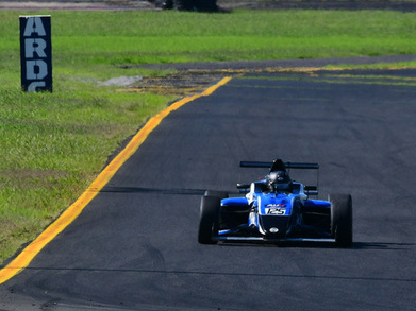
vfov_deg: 1.3
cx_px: 262
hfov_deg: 1.7
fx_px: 14176
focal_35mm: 1180
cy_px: 151
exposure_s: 1/640
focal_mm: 400
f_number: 13
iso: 500
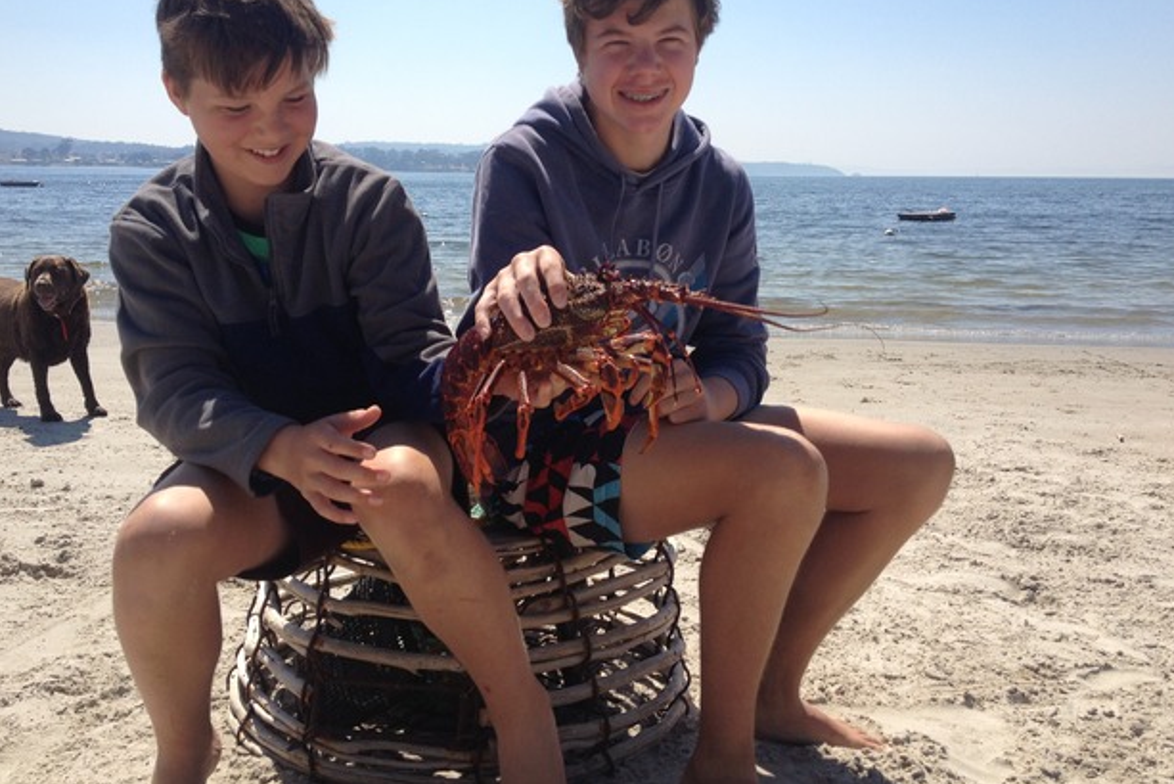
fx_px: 1239
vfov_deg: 35.0
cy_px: 347
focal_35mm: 38
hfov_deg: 50.7
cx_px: 567
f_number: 2.4
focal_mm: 4.28
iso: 50
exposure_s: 1/1972
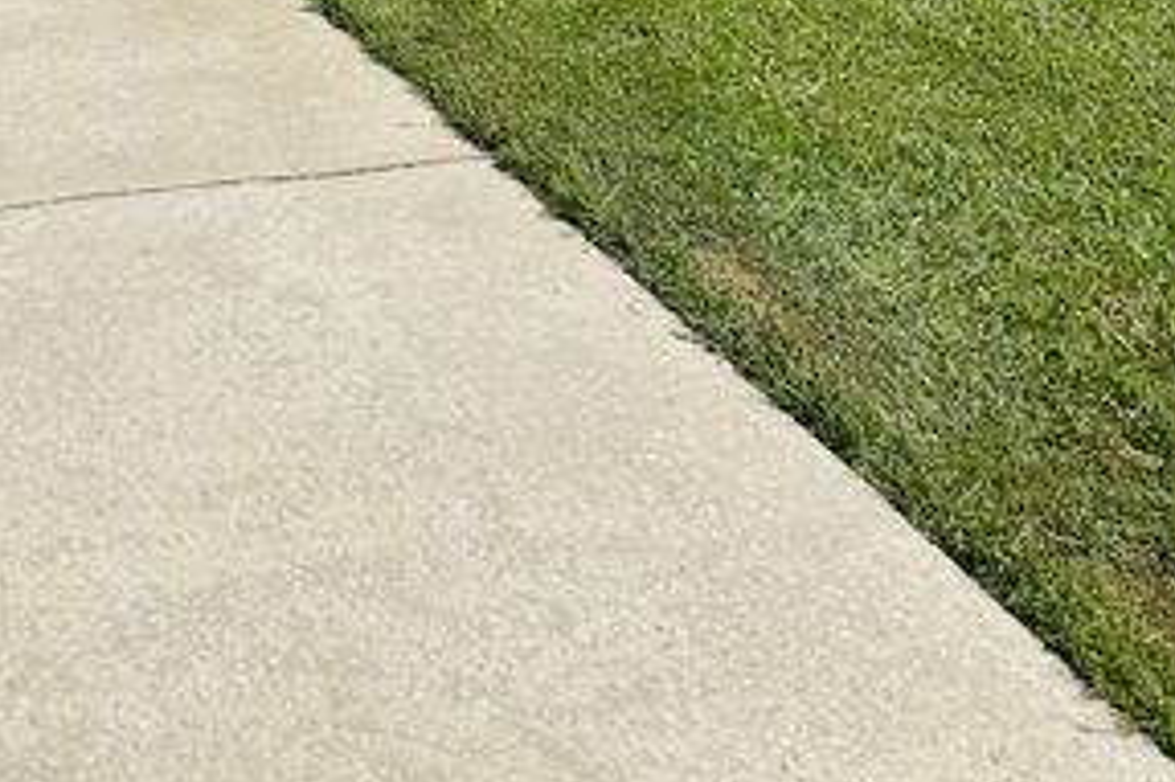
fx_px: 1892
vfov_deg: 19.3
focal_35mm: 58
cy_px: -497
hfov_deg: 33.1
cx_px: 164
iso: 80
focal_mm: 6.86
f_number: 1.78
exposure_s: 1/7576
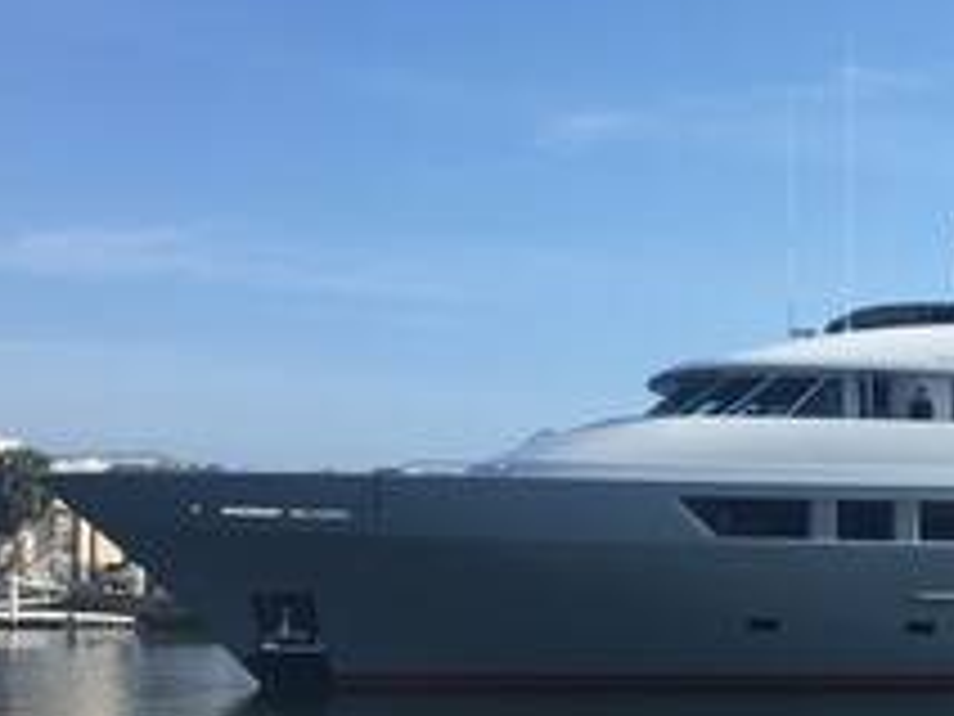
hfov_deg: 25.4
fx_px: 2012
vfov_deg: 20.0
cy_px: 536
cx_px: 943
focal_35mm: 73
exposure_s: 1/1570
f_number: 2.2
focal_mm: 4.15
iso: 25
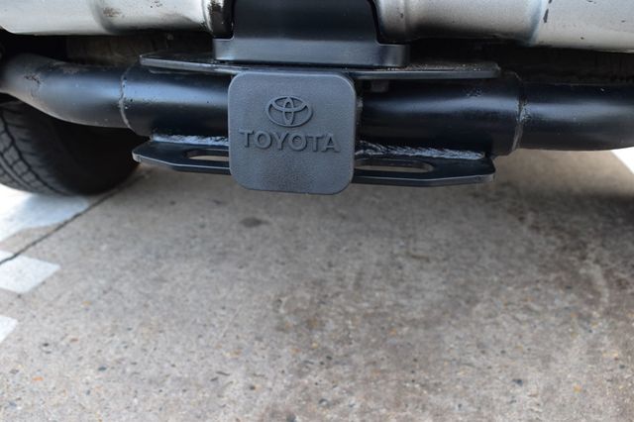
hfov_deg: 53.2
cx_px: 317
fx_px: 634
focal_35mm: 36
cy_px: 211
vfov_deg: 36.8
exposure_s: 1/25
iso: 400
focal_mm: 24
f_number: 7.1
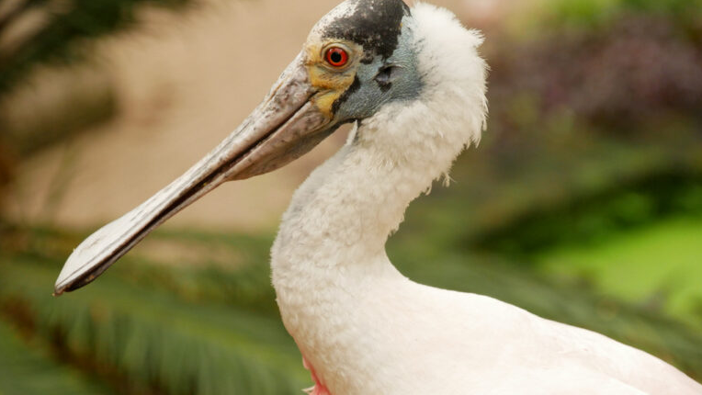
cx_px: 351
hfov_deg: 11.7
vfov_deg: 6.6
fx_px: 3425
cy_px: 241
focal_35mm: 184
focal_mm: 84
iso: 1600
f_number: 5.4
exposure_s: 1/200
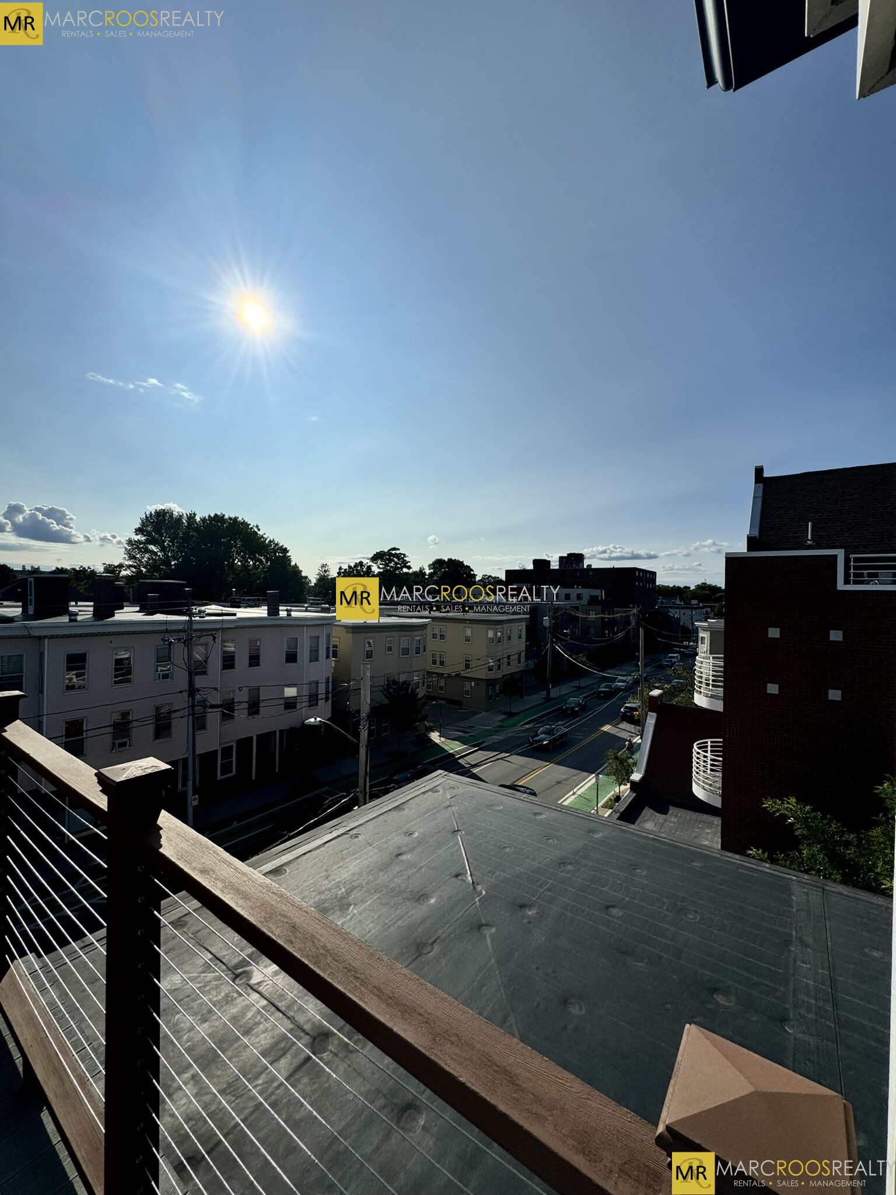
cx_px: 448
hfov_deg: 85.7
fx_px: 483
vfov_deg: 102.1
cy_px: 598
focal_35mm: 14
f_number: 2.2
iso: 32
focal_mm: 2.22
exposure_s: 1/4630
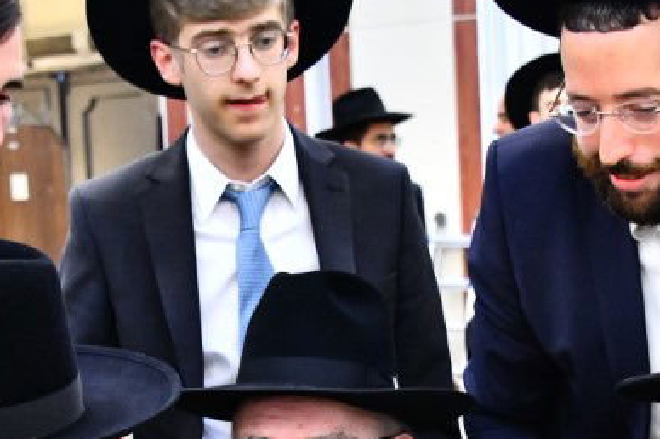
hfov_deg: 19.1
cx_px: 391
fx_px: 1960
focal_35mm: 107
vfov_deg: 12.5
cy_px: 519
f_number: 5.6
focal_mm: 36
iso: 4000
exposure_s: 1/125
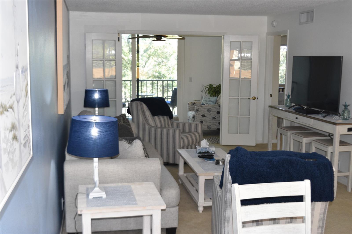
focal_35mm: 44
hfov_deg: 45.0
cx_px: 176
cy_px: 117
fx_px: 425
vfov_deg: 30.8
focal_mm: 29
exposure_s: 1/125
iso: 800
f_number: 5.6
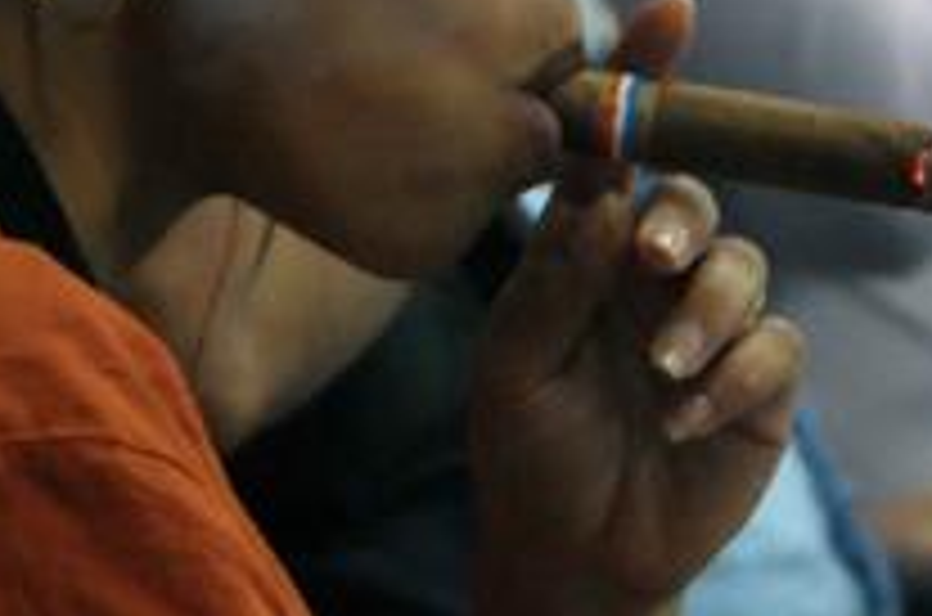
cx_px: 257
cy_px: -277
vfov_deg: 4.5
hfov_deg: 6.8
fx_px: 7878
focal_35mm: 305
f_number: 5
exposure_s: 1/40
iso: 1600
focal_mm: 70
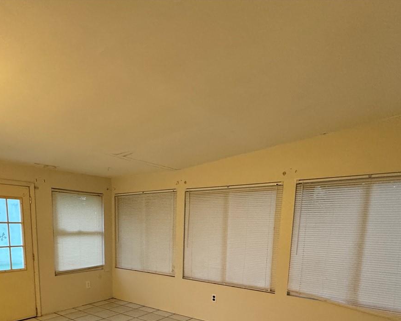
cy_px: 274
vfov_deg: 51.7
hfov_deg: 67.6
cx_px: 166
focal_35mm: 25
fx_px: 297
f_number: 2.2
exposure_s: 1/60
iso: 400
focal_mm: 2.22
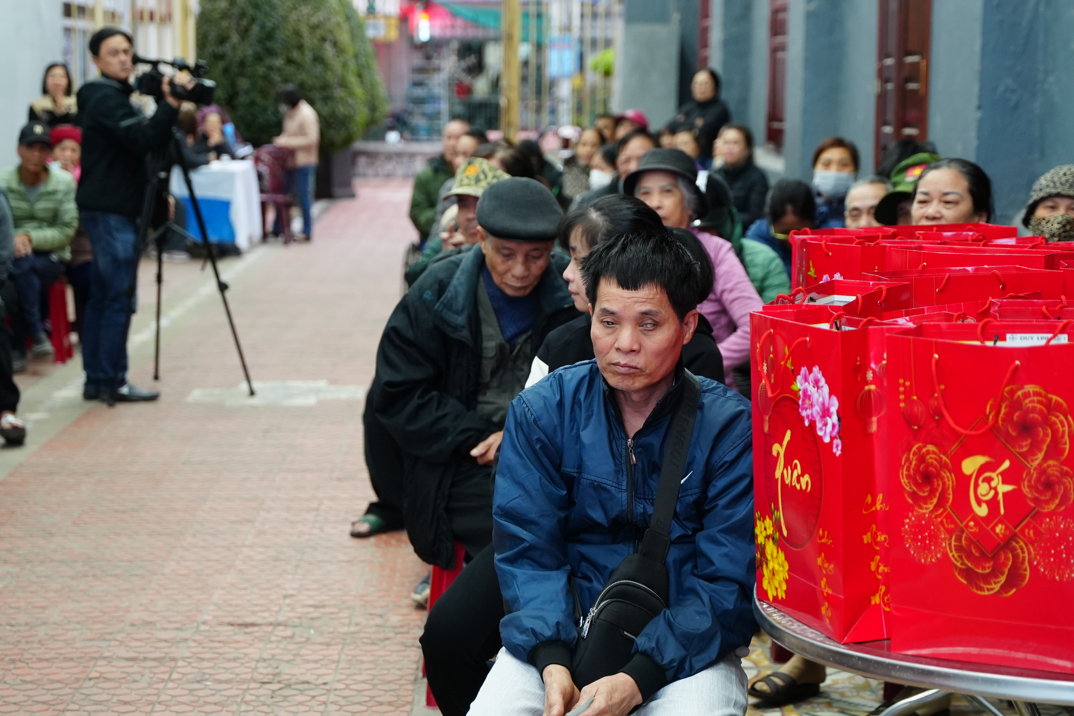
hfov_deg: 26.3
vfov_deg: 17.7
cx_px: 537
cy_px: 358
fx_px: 2297
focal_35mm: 77
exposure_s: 1/160
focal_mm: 51.5
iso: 1600
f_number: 2.8
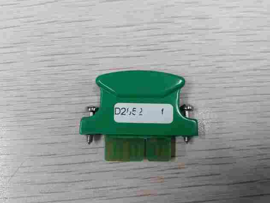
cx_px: 143
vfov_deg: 46.8
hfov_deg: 59.9
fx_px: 234
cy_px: 103
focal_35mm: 30
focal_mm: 3.79
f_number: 2
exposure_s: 1/33
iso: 167
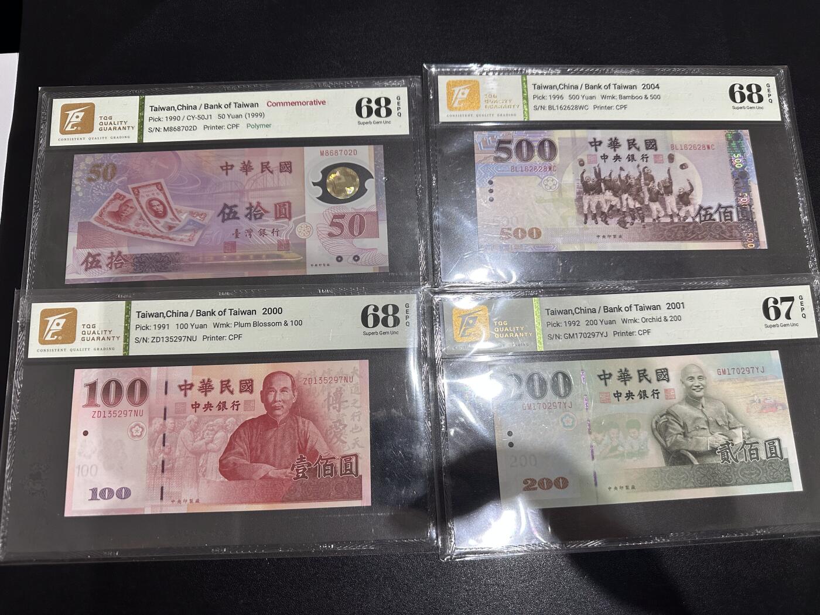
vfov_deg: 56.8
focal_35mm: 24
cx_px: 410
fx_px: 569
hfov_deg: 71.6
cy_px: 308
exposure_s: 1/100
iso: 200
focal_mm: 6.86
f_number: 1.78
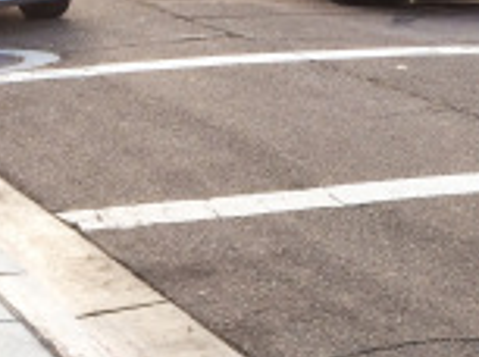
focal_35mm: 114
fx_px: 1574
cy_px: 362
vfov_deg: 12.8
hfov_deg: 17.2
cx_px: 88
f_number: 2.2
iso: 40
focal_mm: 4.15
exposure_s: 1/120
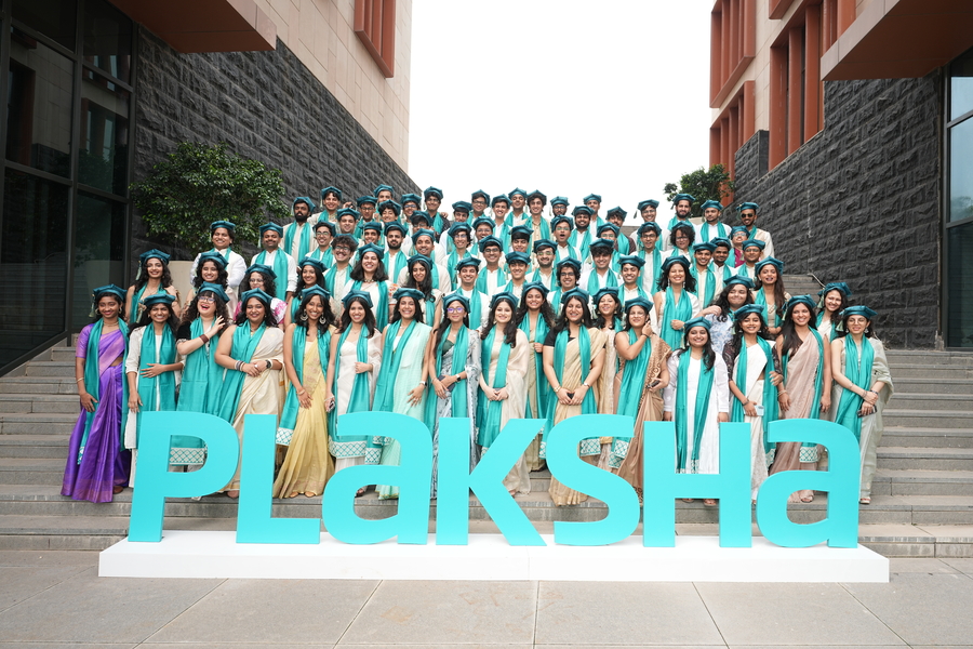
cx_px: 486
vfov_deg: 59.5
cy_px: 324
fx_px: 568
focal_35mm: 21
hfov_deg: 81.2
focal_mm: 21
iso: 200
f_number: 8
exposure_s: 1/125
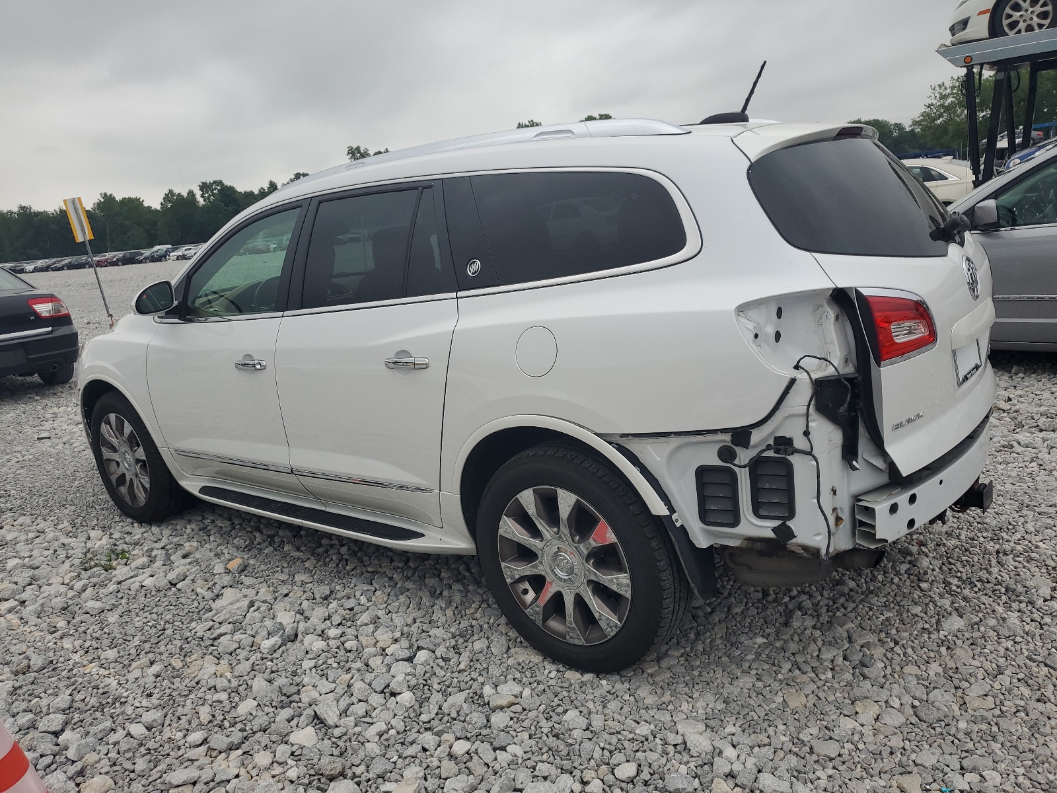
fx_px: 794
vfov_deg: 53.1
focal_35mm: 26
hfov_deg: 67.3
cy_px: 396
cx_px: 528
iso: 50
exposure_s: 1/625
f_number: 1.5
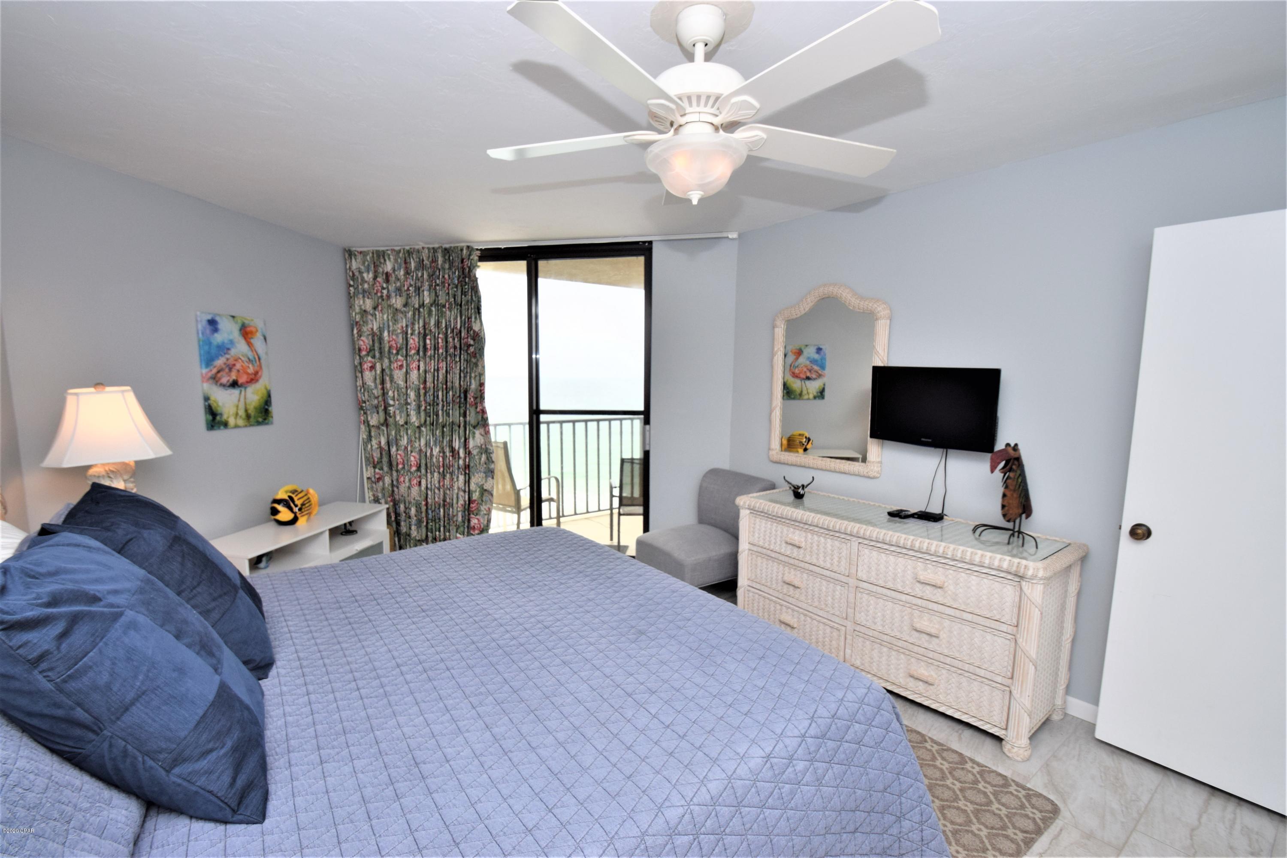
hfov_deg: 100.4
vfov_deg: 77.3
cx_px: 644
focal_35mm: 15
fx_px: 536
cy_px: 429
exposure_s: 1/250
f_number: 8
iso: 400
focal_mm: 10
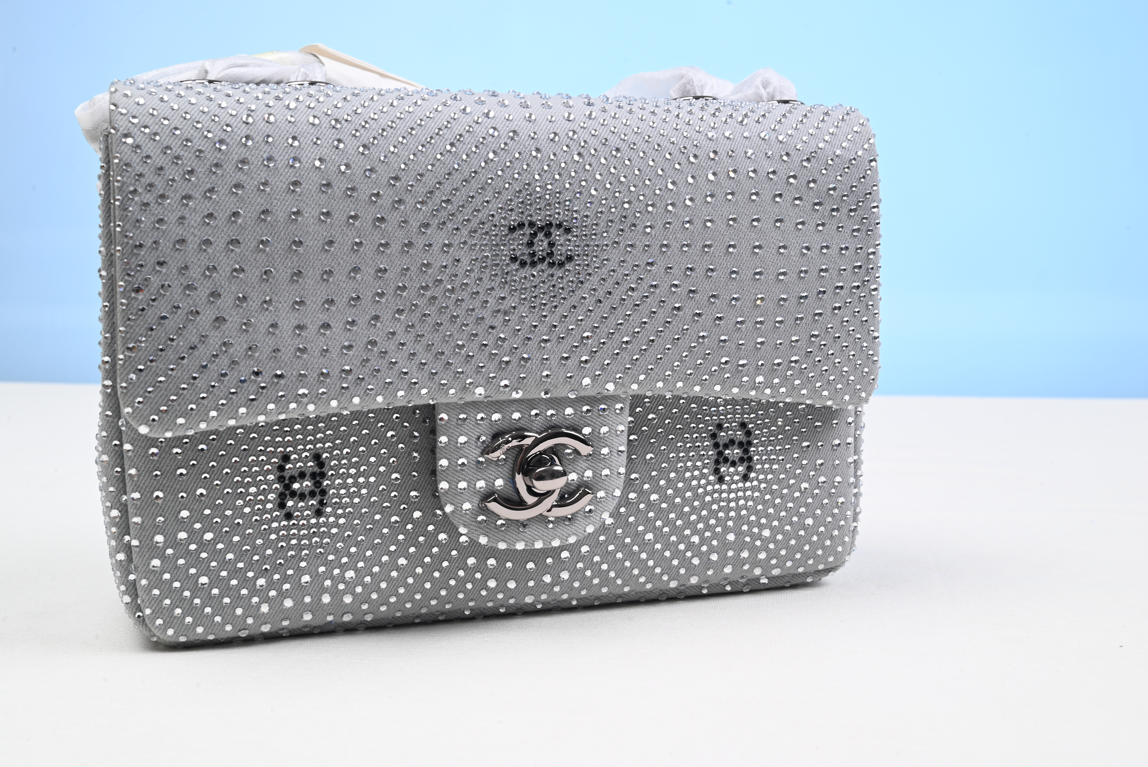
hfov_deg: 48.4
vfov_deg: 33.4
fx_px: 1276
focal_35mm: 40
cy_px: 384
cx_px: 574
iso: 100
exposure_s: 1/2
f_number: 16
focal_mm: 40
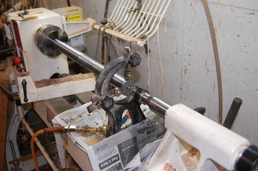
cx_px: 129
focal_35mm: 39
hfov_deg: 49.6
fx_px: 279
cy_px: 86
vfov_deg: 34.1
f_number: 4.2
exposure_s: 1/60
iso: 400
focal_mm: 26
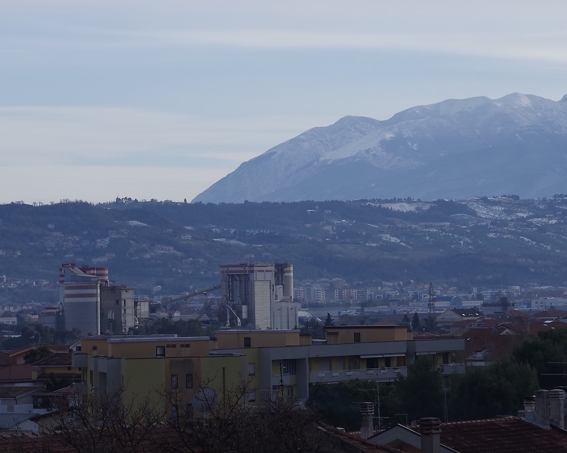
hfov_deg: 9.4
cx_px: 329
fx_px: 3456
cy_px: -50
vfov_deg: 7.5
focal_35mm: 206
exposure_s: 1/125
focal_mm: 70
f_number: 13
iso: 100
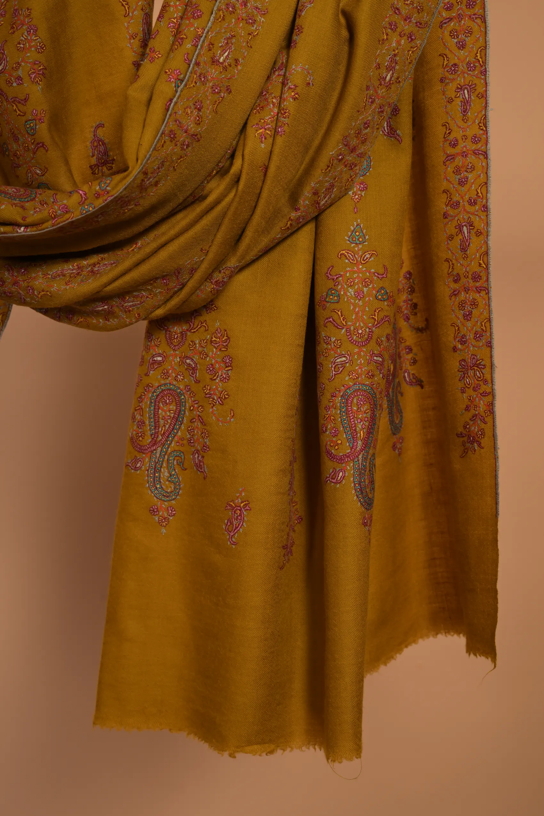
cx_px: 272
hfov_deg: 24.6
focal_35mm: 55
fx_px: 1247
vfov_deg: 36.2
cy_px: 408
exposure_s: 1/200
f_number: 6.3
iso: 125
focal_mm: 55
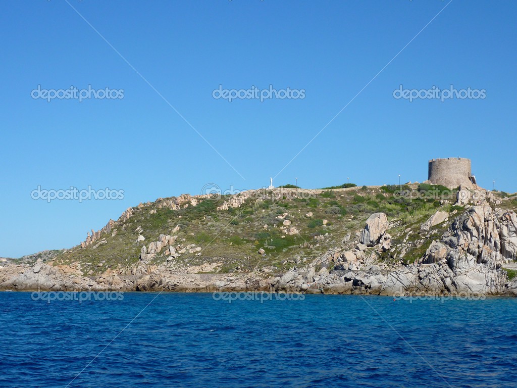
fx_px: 881
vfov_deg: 24.8
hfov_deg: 32.7
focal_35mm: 59
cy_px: 194
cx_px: 258
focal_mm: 9.7
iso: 80
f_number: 5.6
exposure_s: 1/500
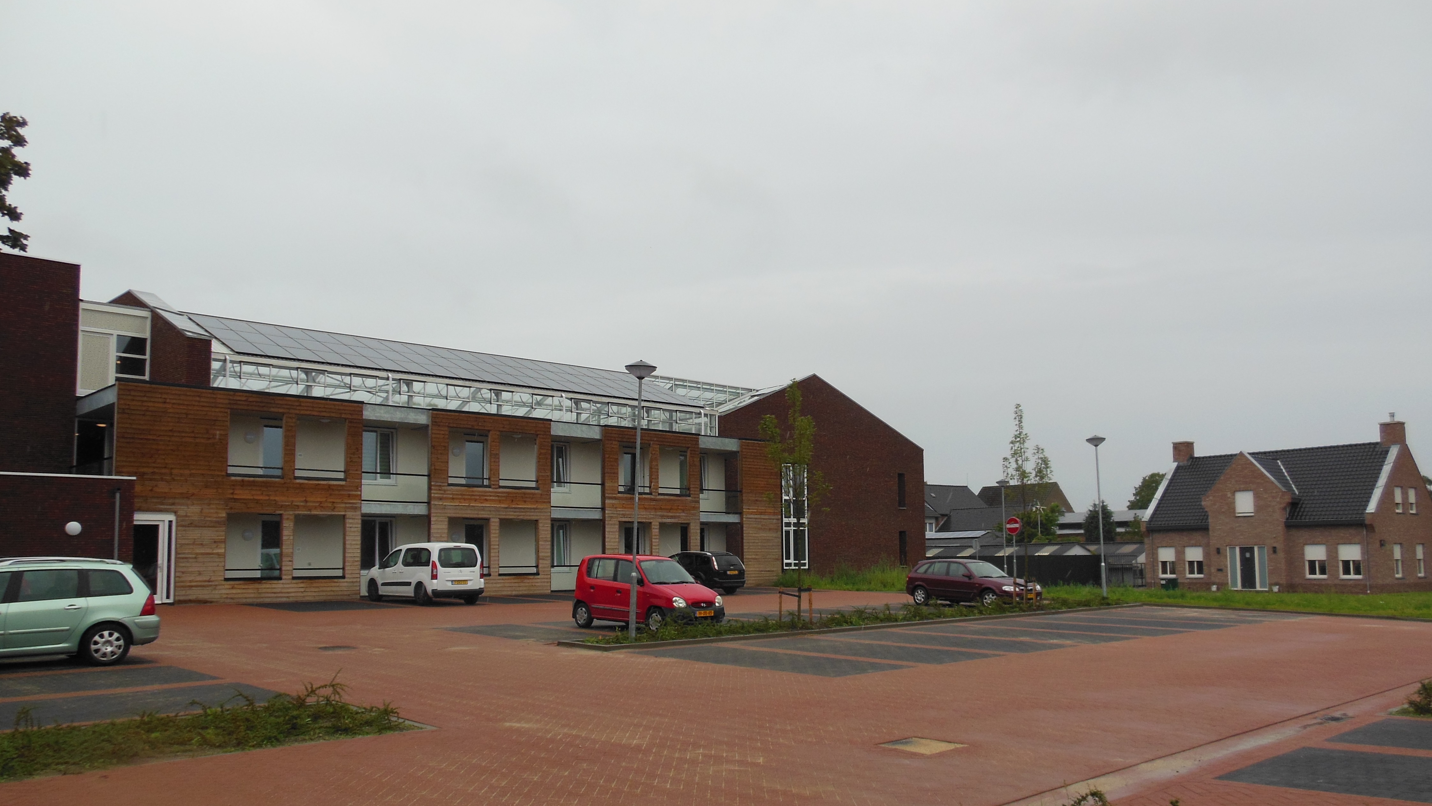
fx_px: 1063
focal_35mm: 28
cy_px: 466
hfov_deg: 67.9
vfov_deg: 41.4
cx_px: 731
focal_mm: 4.5
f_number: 3.2
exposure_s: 1/800
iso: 125
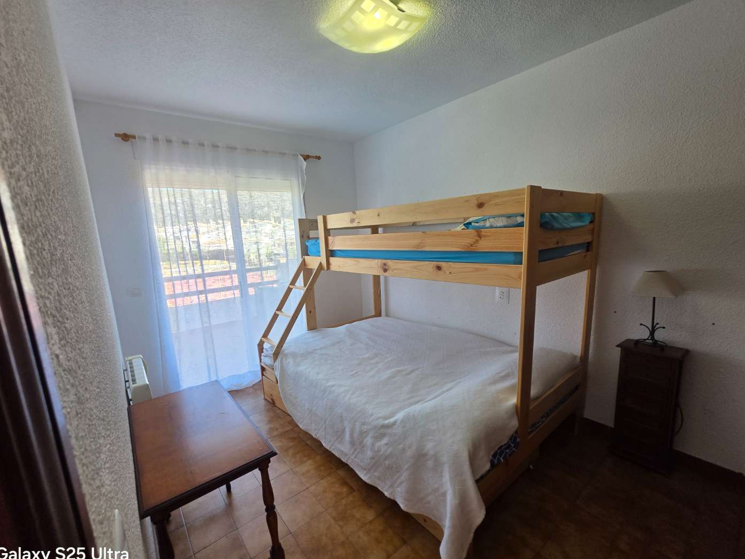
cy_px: 299
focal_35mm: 14
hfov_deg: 102.0
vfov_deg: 85.6
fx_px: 301
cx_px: 358
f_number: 1.9
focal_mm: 2.2
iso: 50
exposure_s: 1/100
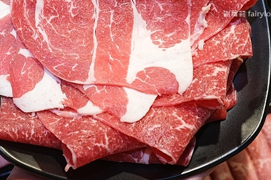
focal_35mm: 66
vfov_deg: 20.4
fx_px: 496
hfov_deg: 30.4
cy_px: 39
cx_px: 102
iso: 400
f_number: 3.6
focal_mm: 23
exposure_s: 1/60
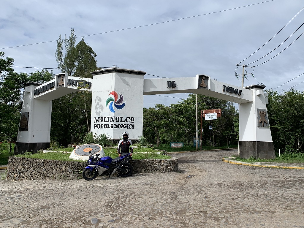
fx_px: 228
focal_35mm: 26
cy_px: 114
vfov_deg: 53.1
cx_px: 152
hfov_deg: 67.3
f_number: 1.8
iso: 25
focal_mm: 4.25
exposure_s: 1/2994
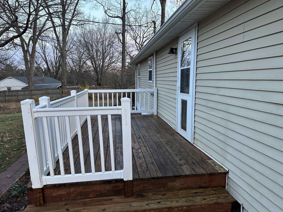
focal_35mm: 24
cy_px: 106
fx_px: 196
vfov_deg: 56.8
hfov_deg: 71.6
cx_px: 142
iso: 125
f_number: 1.78
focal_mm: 6.86
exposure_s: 1/121
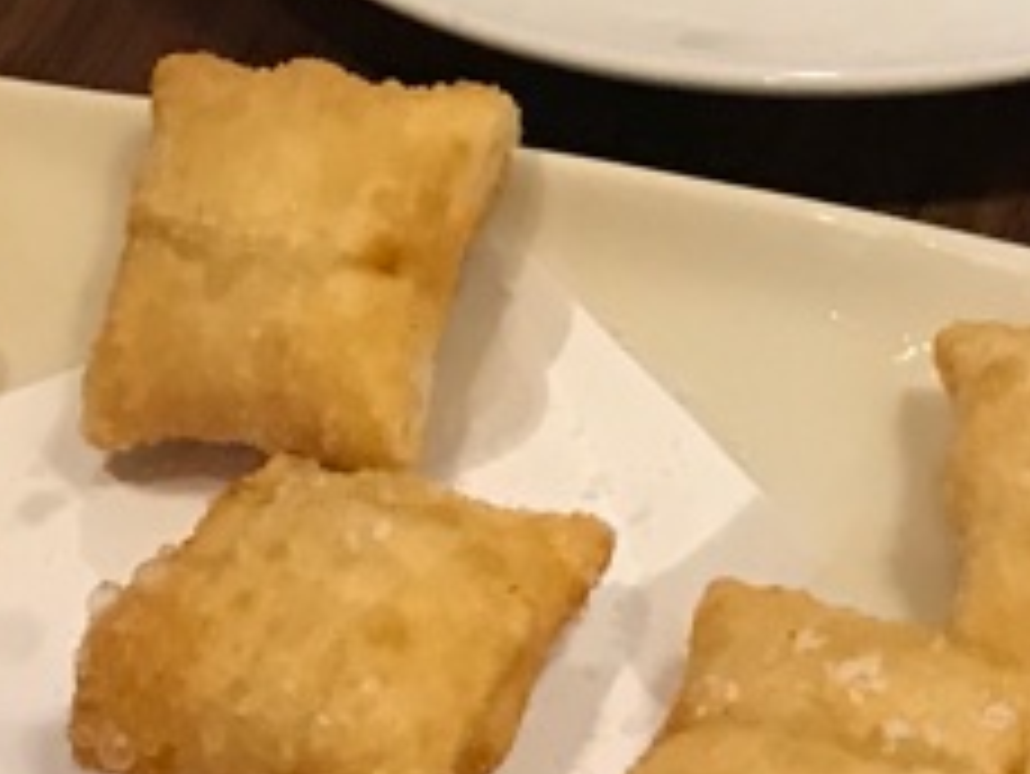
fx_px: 3721
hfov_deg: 15.8
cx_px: 441
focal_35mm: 125
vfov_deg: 11.8
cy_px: 45
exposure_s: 1/9
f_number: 1.8
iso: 100
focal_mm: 3.99
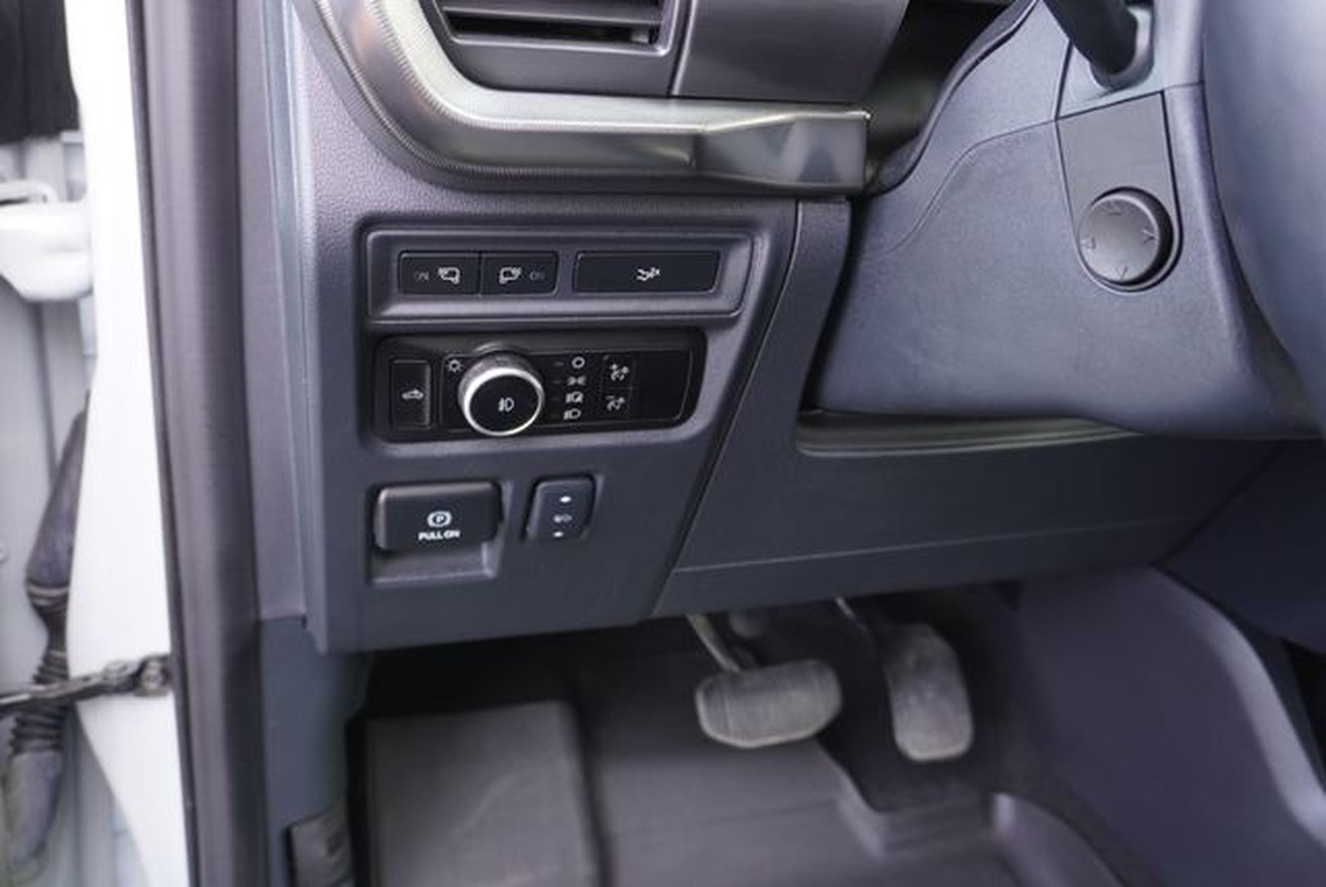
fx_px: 1051
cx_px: 663
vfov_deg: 45.8
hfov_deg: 64.5
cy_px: 444
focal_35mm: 28
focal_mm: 19
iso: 640
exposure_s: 1/60
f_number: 4
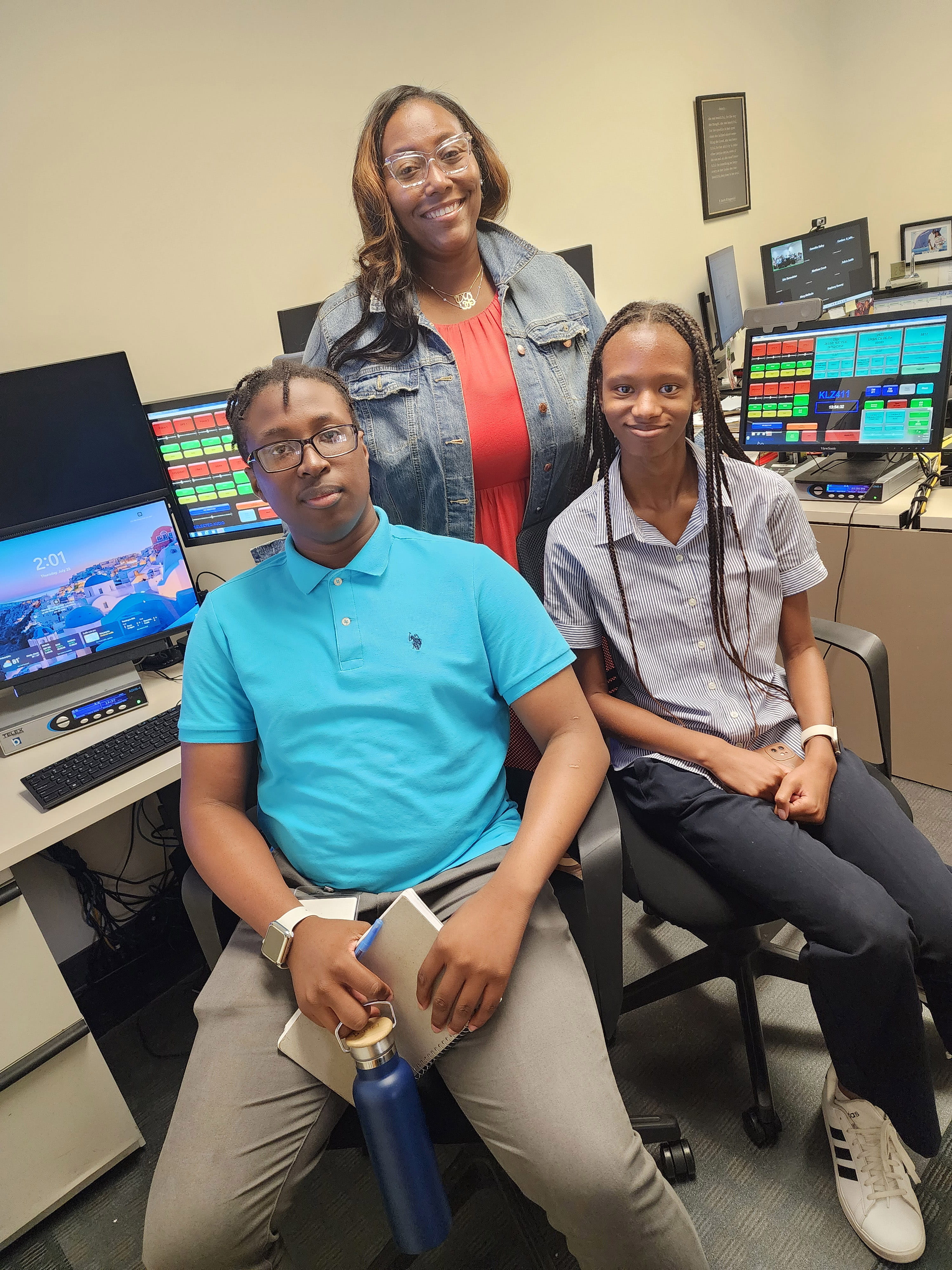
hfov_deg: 58.9
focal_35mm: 23
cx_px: 476
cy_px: 635
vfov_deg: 73.9
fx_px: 843
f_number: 1.8
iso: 800
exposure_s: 1/120
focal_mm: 6.4
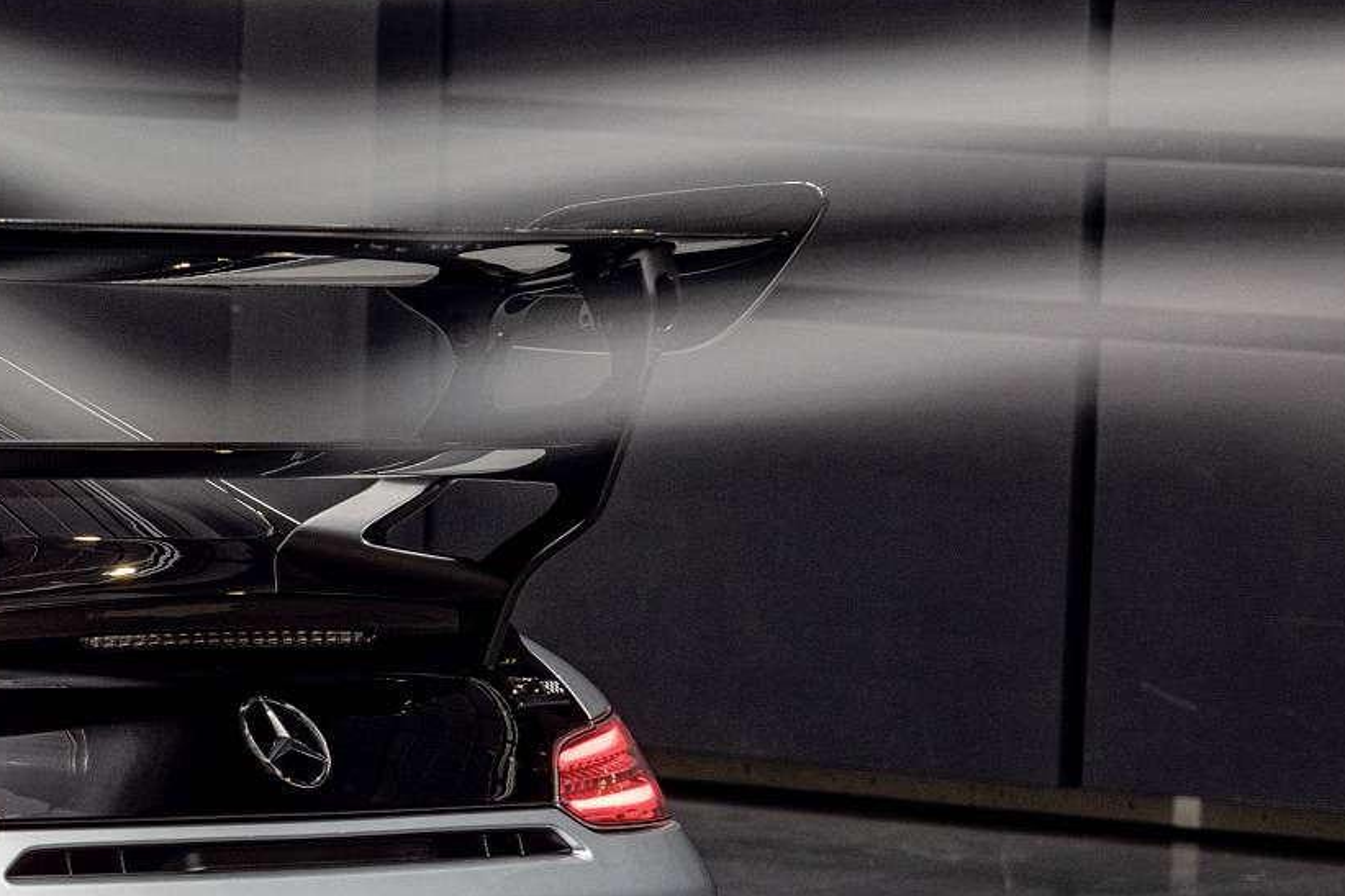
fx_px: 12289
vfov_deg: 4.2
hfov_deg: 6.2
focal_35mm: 329
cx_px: -138
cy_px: 707
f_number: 8
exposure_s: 1/10
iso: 400
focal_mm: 135
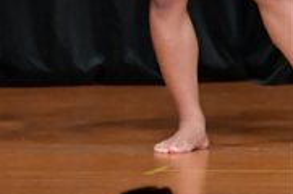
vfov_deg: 1.3
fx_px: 8360
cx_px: -333
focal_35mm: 1029
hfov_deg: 2.0
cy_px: -141
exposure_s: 1/400
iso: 5000
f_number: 5.6
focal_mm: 160
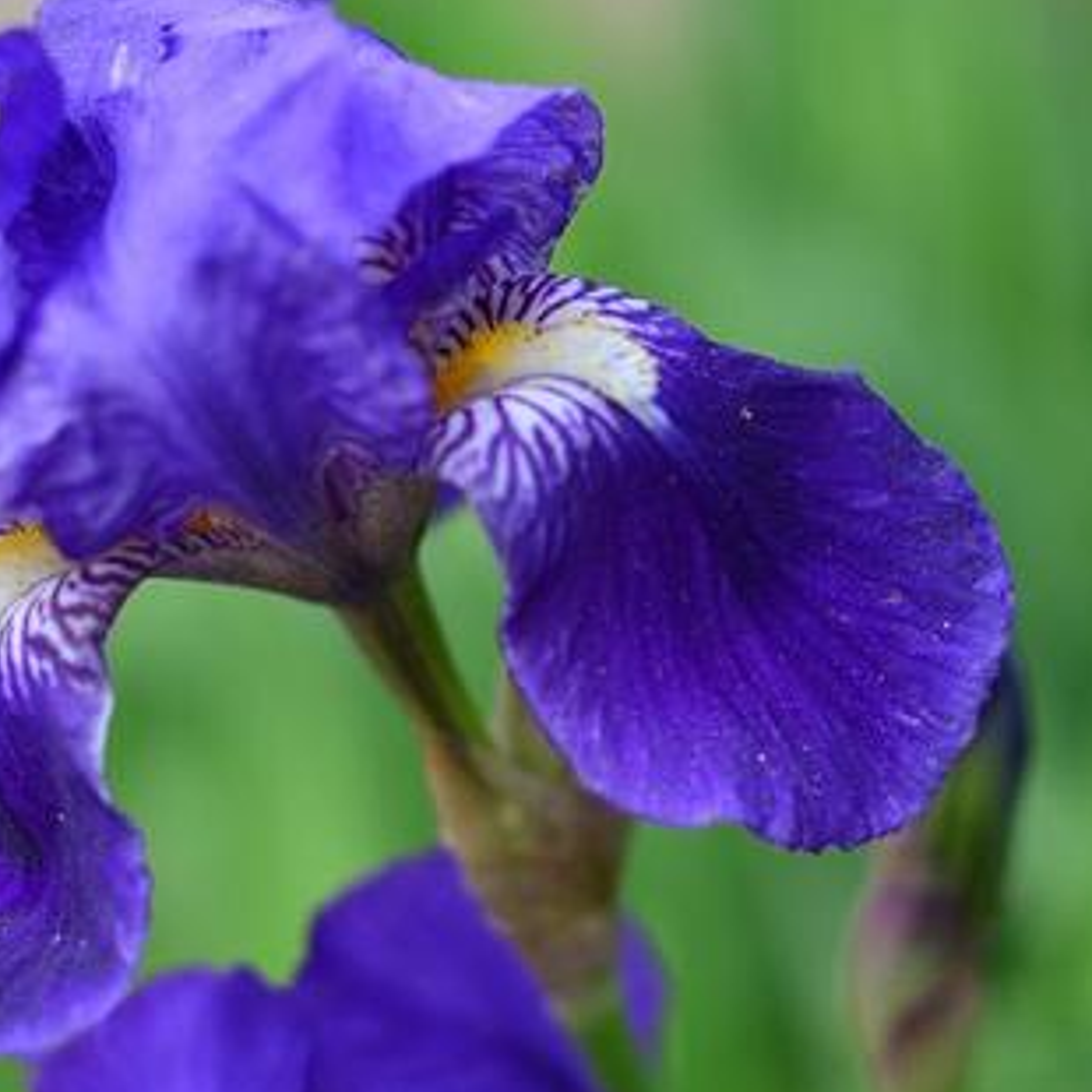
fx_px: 4108
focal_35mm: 115
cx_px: 493
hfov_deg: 15.1
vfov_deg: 15.1
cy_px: 638
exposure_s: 1/640
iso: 100
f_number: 1.8
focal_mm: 35
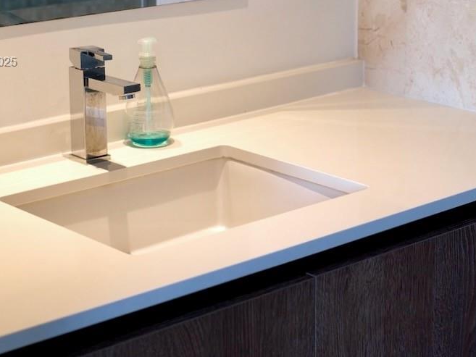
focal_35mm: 93
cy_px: 63
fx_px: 1279
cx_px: 297
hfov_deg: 21.0
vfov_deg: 15.8
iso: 1250
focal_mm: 50
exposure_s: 1/160
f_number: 4
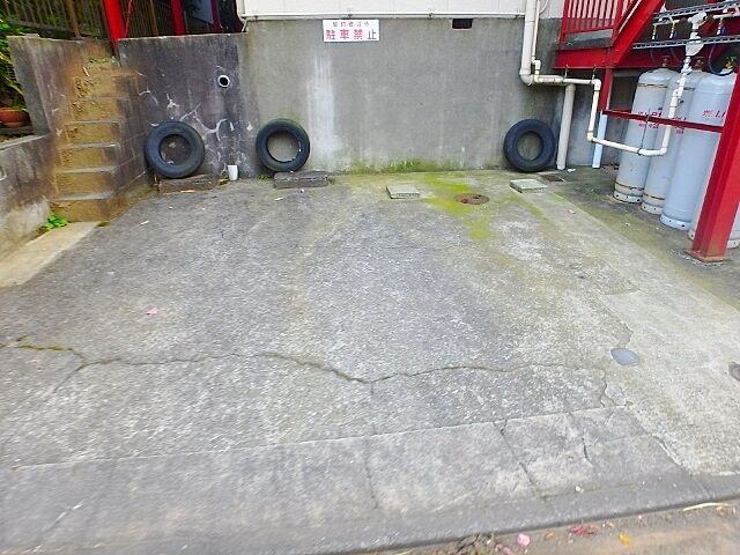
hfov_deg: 79.0
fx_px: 449
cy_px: 278
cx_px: 370
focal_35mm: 21
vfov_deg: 63.4
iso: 125
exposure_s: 1/80
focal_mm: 3.7
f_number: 3.5
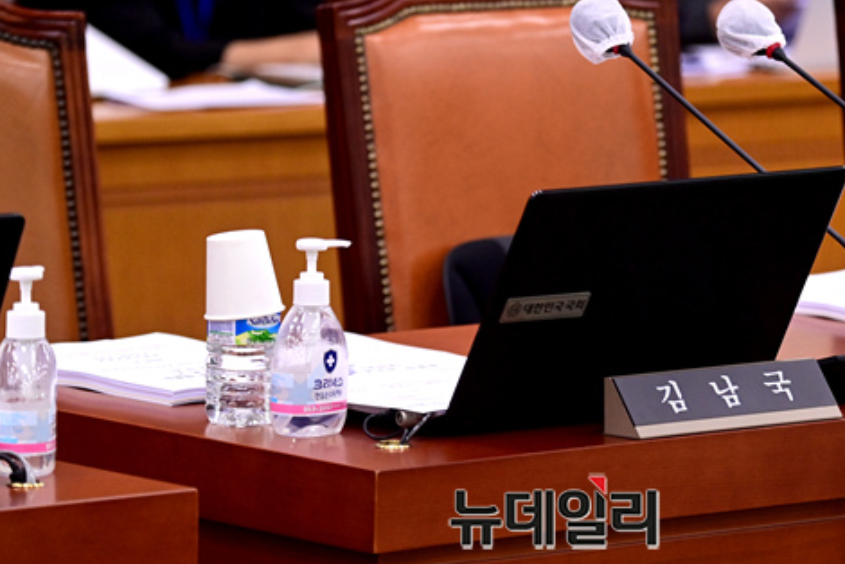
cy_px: 204
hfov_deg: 7.2
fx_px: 6717
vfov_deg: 4.8
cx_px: 550
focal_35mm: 286
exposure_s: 1/320
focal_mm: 210
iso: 3200
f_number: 5.3
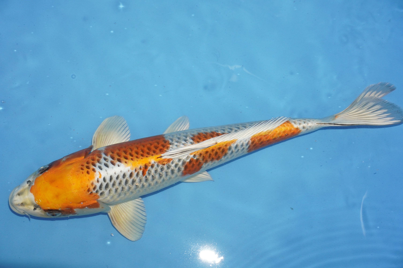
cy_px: 134
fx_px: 604
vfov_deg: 25.0
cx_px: 202
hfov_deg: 36.9
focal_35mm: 54
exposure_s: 1/160
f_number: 4.5
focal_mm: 36
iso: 1000
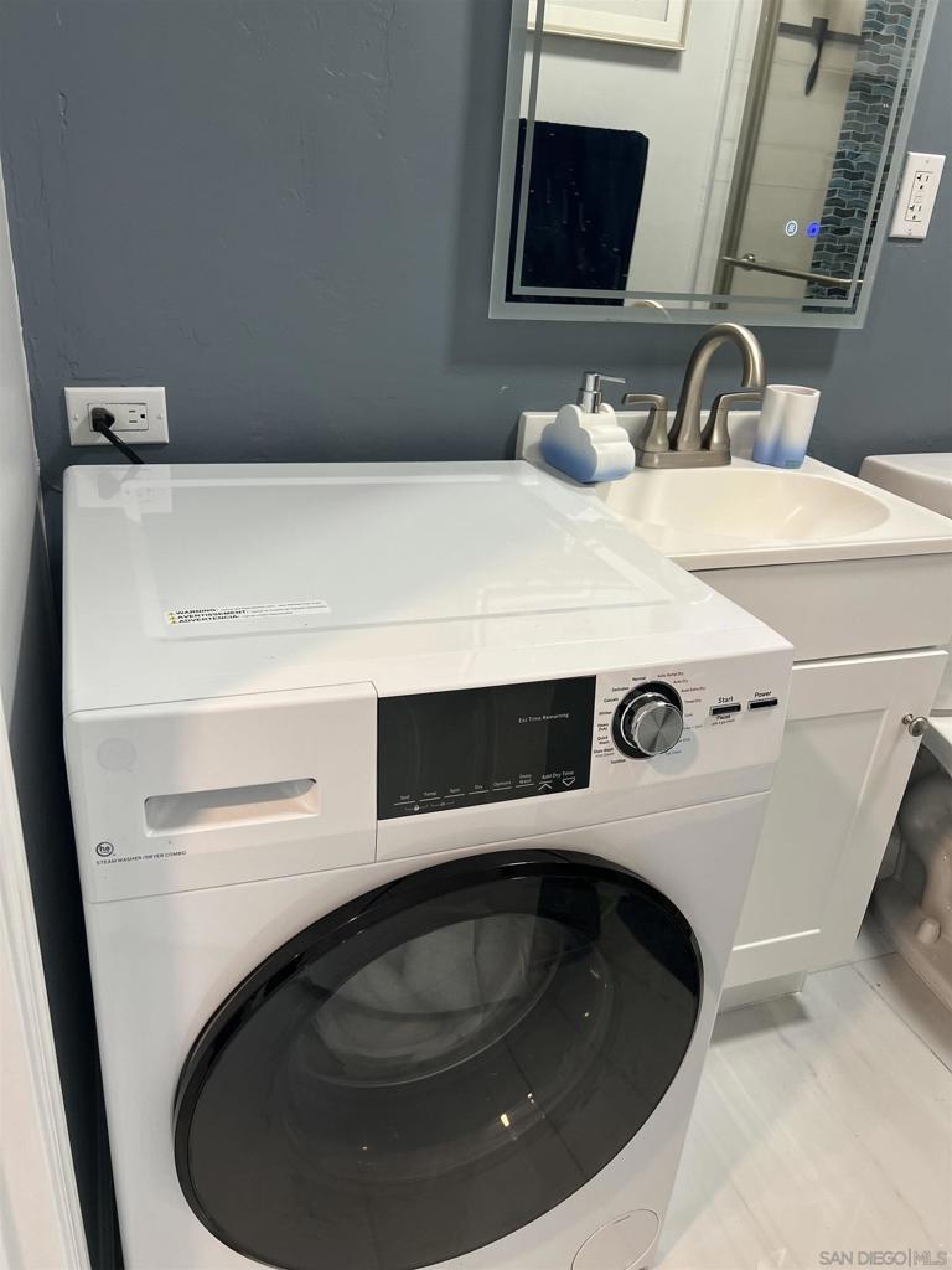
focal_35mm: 26
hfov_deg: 53.1
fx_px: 953
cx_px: 476
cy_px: 635
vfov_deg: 67.3
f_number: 1.5
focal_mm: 5.7
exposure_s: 1/60
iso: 80
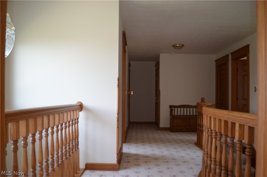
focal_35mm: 27
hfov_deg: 67.5
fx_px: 200
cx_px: 134
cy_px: 88
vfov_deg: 47.7
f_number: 3.5
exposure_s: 1/125
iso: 400
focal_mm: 18
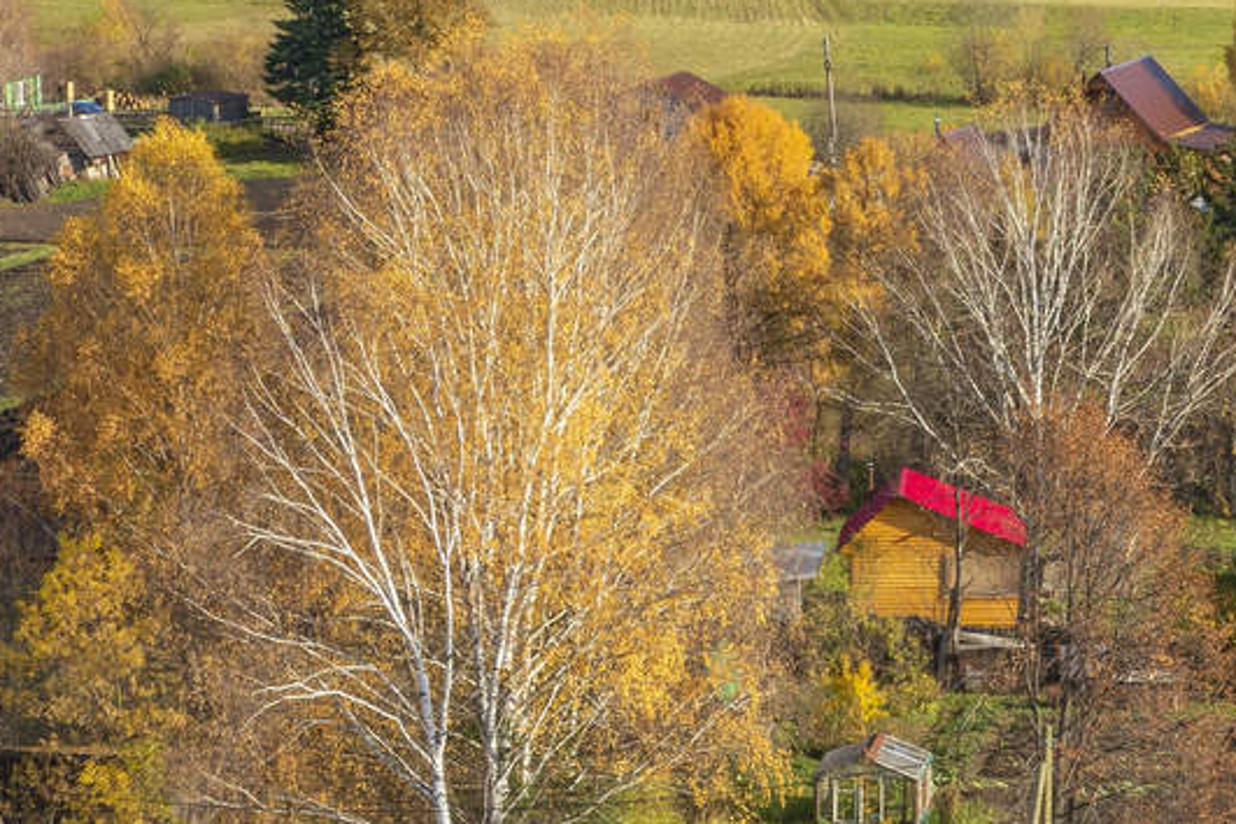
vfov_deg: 7.3
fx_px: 6420
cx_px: 1334
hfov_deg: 10.9
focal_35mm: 187
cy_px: 236
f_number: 9
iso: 125
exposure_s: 1/125
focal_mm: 26.26
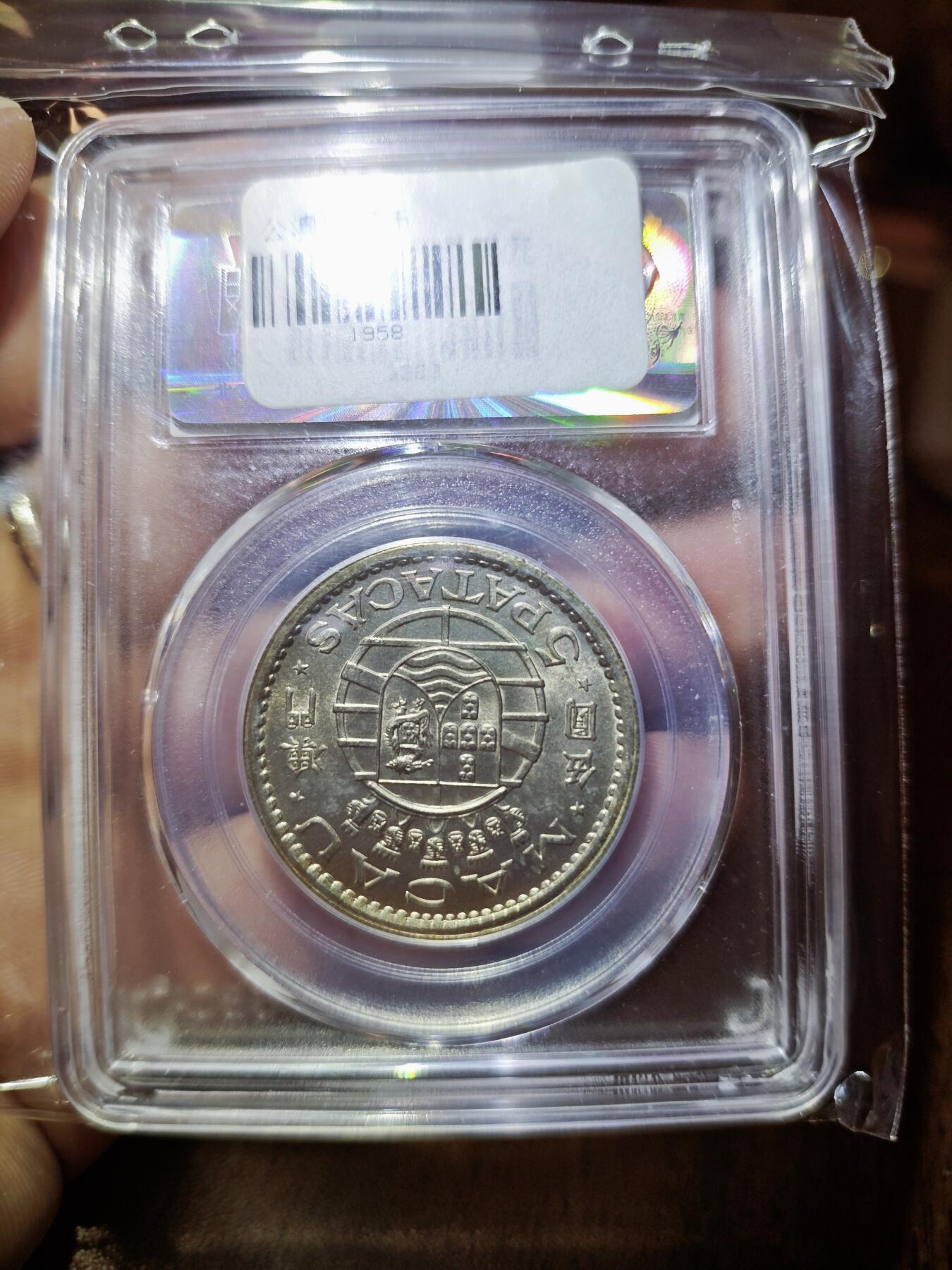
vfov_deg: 69.4
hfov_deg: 54.9
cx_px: 476
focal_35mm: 25
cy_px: 635
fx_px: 917
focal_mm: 5.85
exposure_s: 1/100
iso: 50
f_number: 1.63
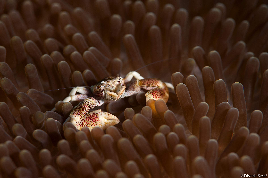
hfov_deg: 19.5
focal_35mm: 105
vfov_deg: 13.0
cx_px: 134
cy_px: 89
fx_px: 781
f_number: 16
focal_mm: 105
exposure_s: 1/250
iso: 200
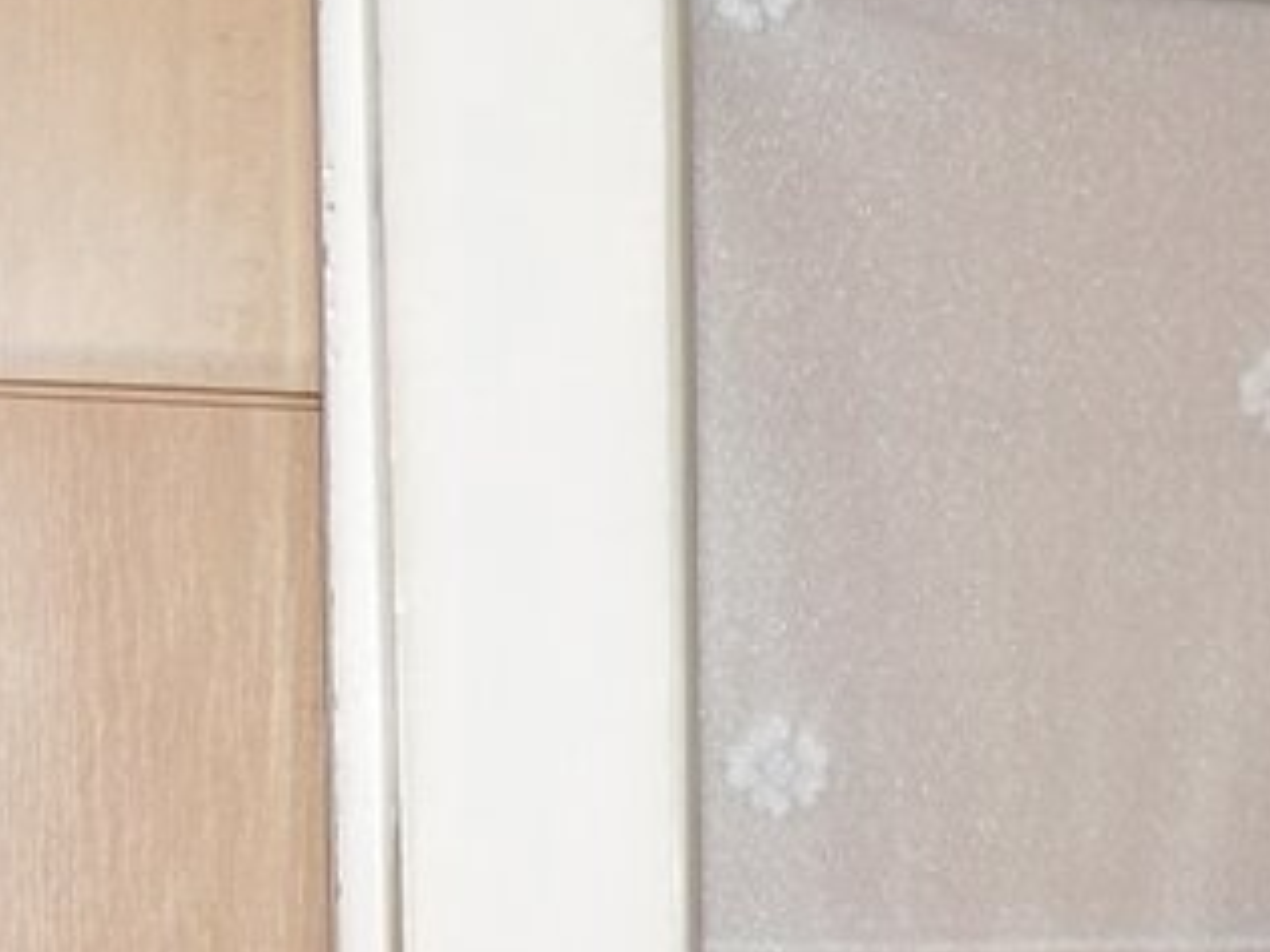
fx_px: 4474
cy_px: 1363
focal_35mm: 122
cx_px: 1335
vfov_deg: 11.7
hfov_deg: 15.8
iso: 160
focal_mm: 5.7
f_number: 2.9
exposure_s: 1/30
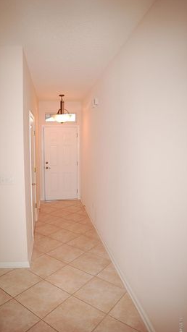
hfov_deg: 49.1
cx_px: 74
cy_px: 171
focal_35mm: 23
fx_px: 203
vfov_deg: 78.7
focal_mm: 14
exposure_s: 1/80
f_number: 2.8
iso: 200
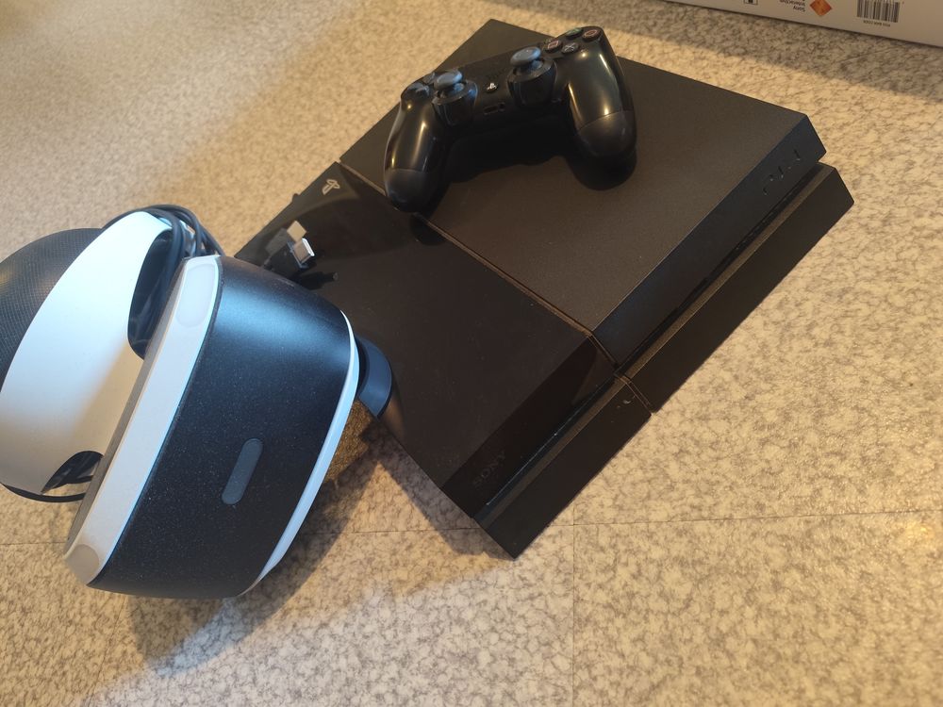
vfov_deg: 58.9
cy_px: 354
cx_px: 472
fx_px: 627
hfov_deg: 73.9
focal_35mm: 23
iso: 1000
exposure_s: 1/25
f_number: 1.65
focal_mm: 6.14
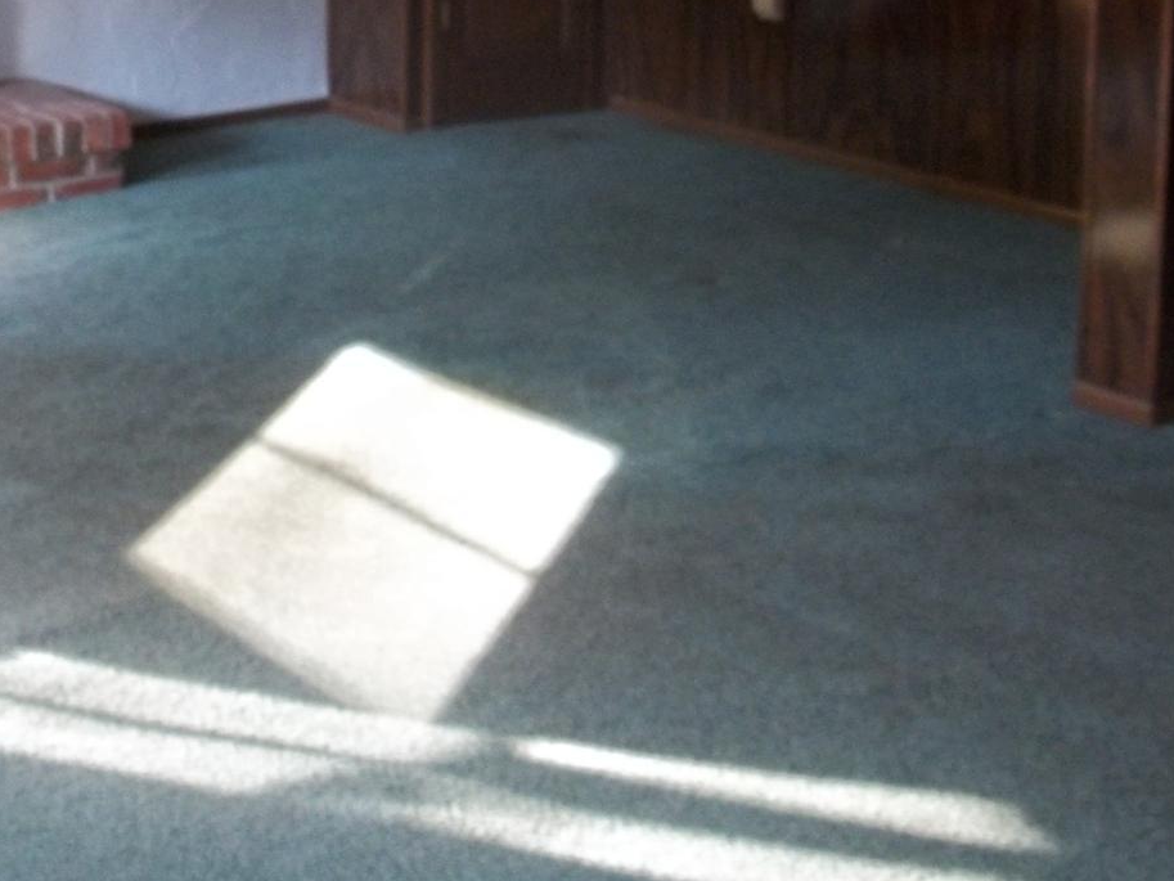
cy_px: -45
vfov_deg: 19.2
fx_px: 2510
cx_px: 427
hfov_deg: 26.2
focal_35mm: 74
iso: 160
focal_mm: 5.9
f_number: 3.3
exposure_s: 1/20
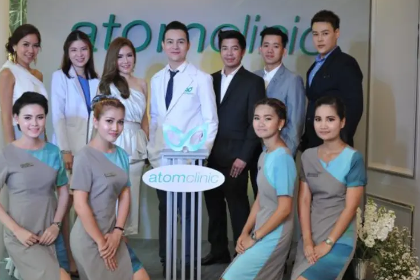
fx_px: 618
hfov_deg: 37.5
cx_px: 206
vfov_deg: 25.5
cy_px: 138
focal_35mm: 53
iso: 200
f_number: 3.2
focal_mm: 50
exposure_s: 1/160
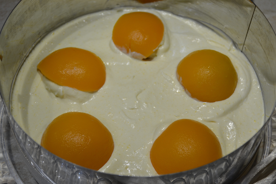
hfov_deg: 29.9
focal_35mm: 68
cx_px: 138
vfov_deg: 20.2
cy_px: 92
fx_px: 517
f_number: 4.8
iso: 400
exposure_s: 1/100
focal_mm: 45
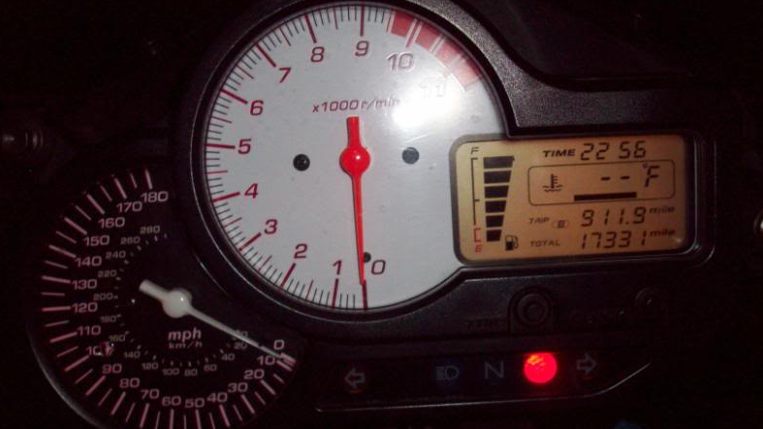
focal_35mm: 41
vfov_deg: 28.8
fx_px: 829
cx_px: 382
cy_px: 280
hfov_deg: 49.4
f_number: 2.8
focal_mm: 6.2
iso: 160
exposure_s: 1/45
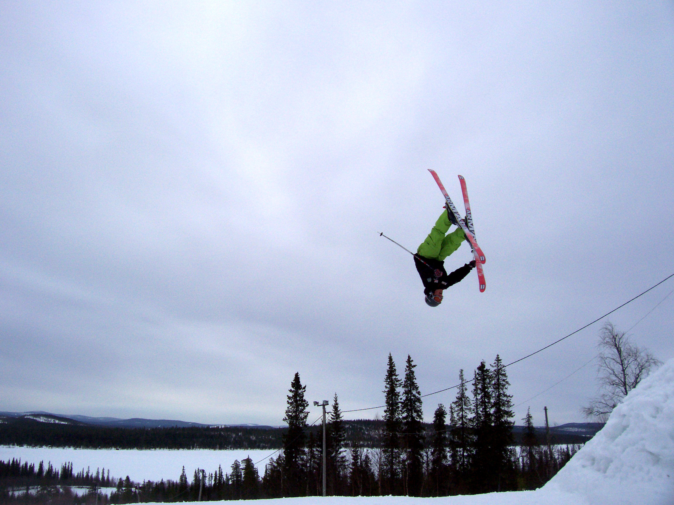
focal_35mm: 34
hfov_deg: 54.0
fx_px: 662
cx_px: 337
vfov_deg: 41.8
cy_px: 252
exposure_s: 1/1042
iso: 80
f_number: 5.1
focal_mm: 5.6
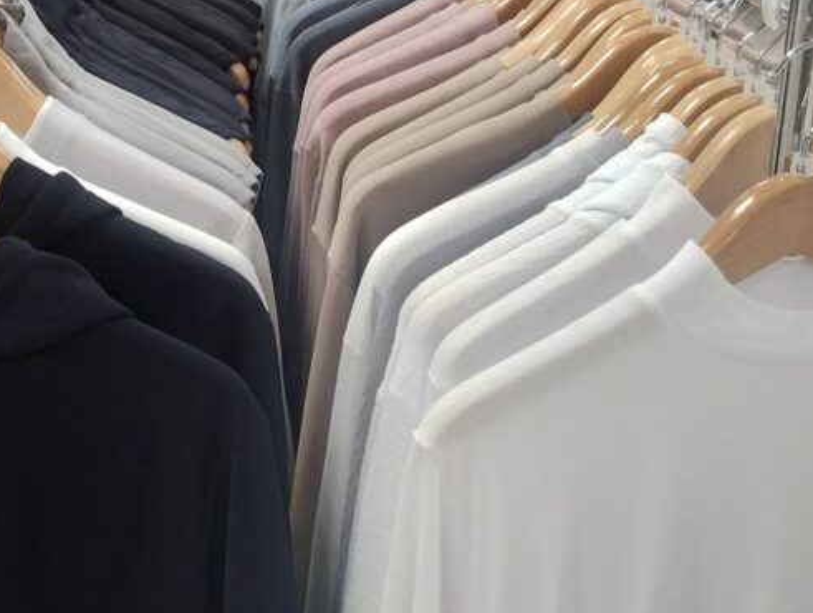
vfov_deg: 20.2
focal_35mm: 73
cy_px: 303
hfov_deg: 26.4
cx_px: 257
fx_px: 1717
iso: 334
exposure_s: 1/60
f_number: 1.8
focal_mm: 4.27
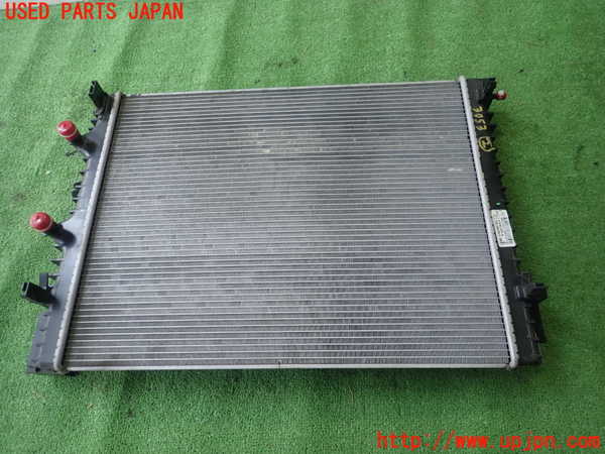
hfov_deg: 69.4
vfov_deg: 54.9
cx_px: 302
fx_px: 437
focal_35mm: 25
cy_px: 227
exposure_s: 1/100
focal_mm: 4.5
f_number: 2
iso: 100
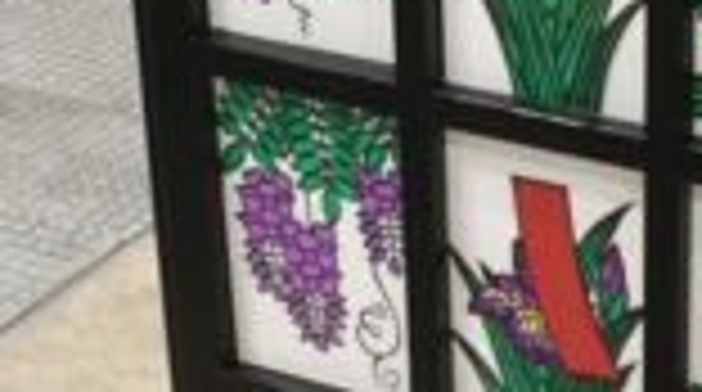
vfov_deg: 9.3
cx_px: 684
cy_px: 221
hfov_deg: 16.2
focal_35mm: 130
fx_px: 2415
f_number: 2.2
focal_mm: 4.15
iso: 200
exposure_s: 1/30
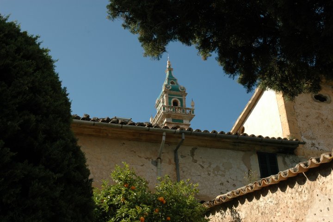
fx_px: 430
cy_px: 111
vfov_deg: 28.9
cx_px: 166
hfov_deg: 42.3
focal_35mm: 46
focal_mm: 31
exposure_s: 1/320
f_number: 9
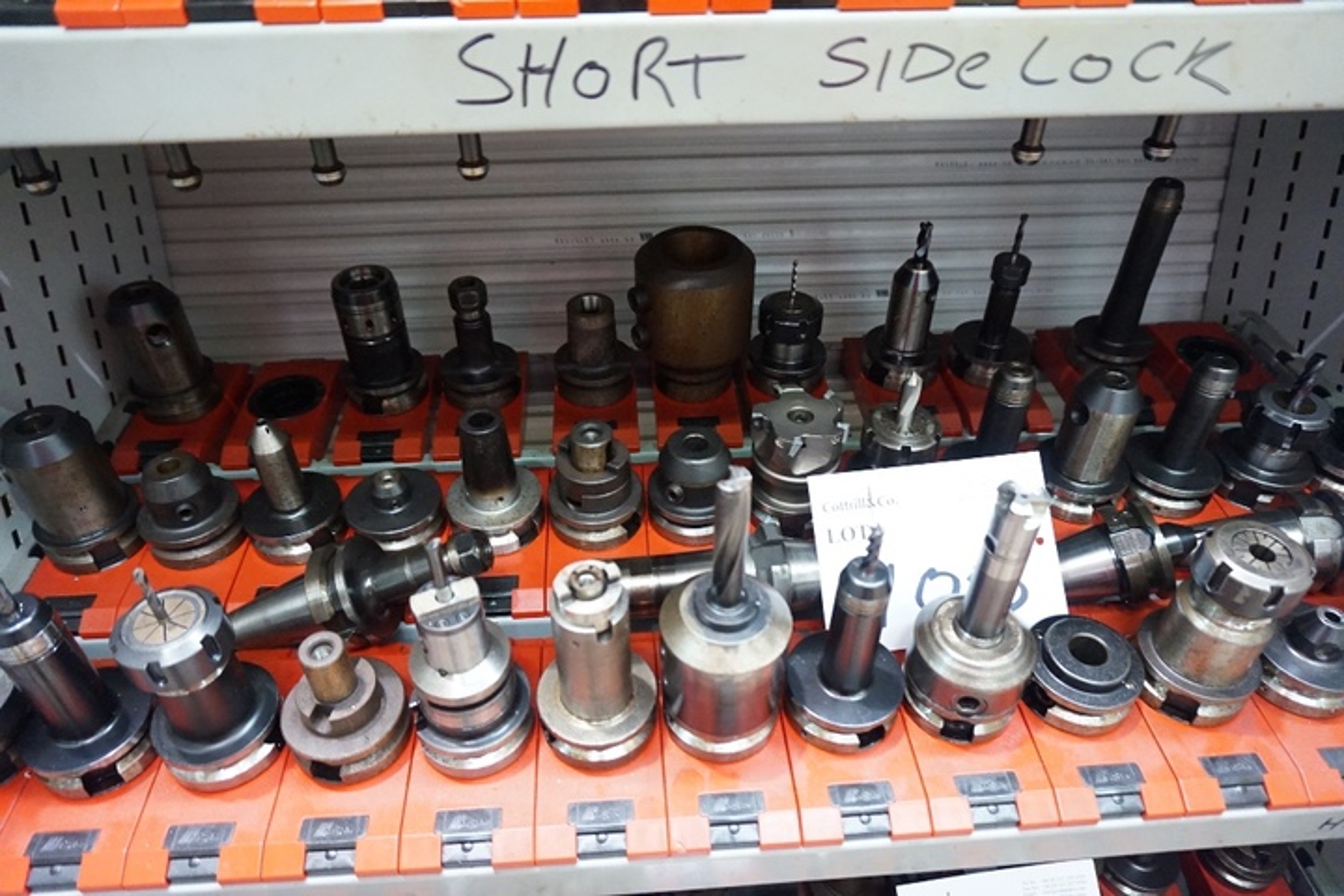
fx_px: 896
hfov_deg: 73.7
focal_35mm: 24
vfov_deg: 53.1
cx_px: 672
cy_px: 448
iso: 3200
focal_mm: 16
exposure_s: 1/25
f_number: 3.5
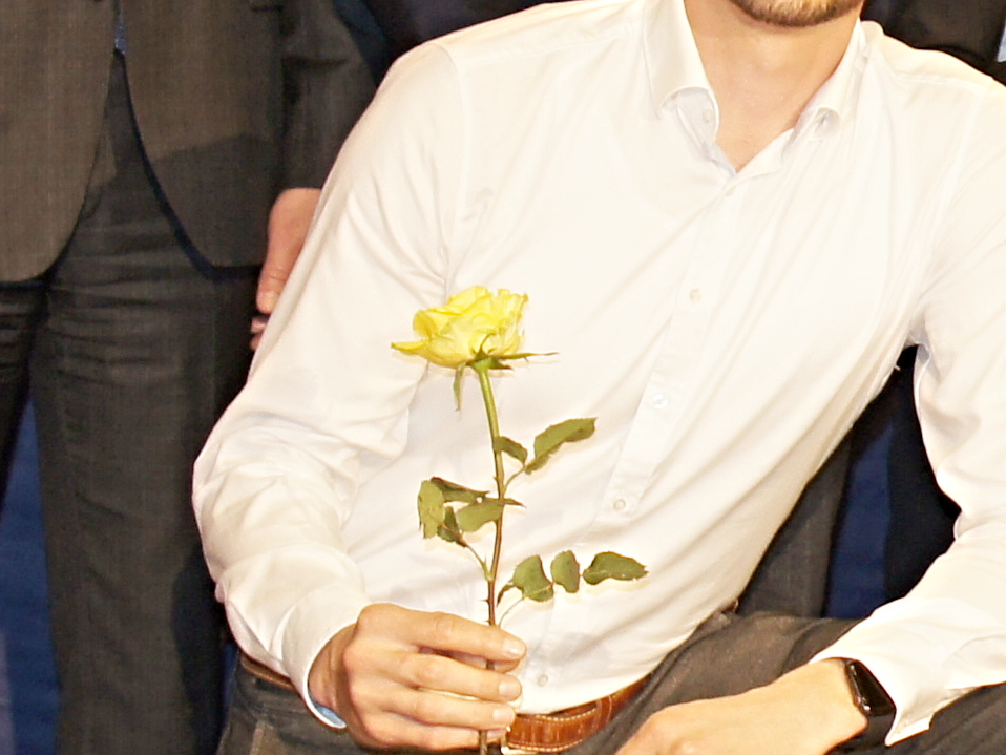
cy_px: 217
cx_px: 1490
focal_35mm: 192
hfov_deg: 10.0
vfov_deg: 7.7
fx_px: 5581
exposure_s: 1/60
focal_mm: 26
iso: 320
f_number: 2.8
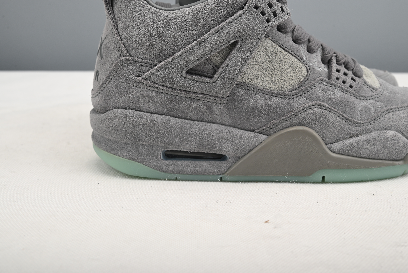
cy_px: 136
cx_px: 204
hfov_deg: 50.7
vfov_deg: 35.1
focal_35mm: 38
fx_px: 431
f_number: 11
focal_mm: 38
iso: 100
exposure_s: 1/200
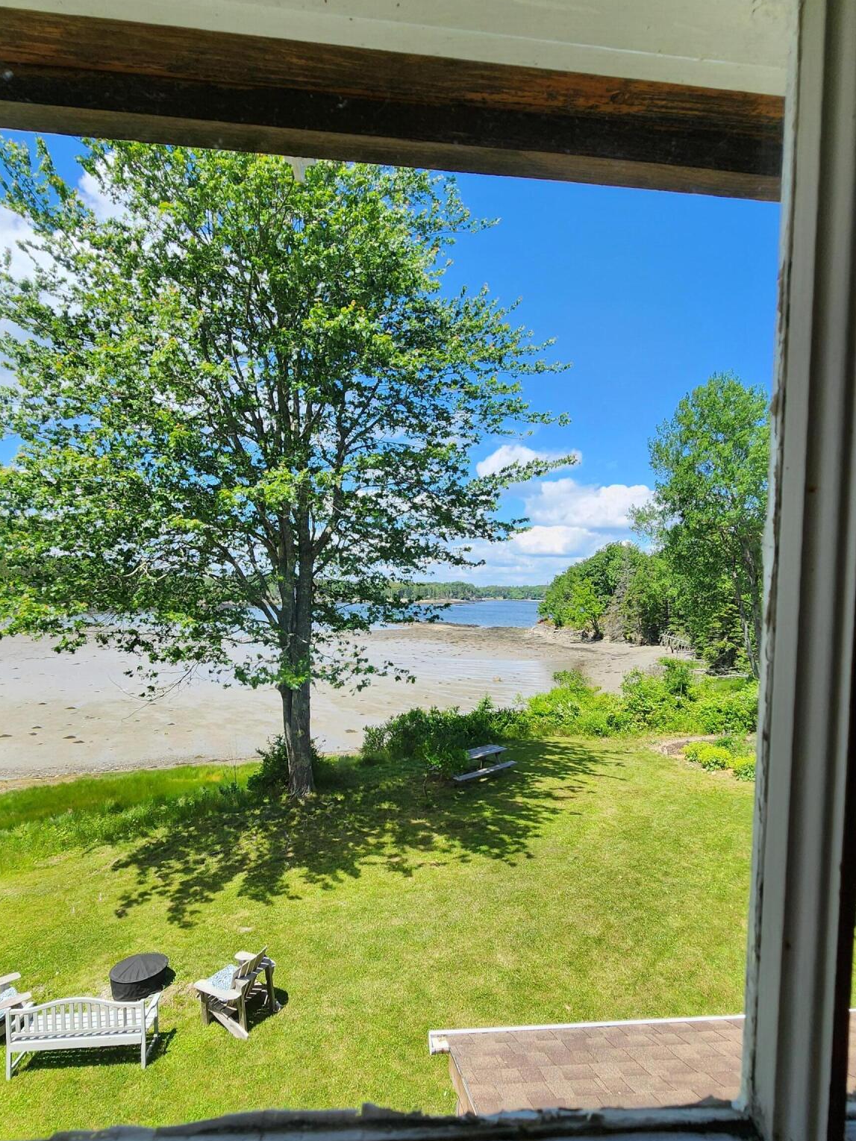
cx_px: 413
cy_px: 609
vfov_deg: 90.9
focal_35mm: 17
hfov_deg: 74.7
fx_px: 560
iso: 50
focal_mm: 2.2
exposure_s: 1/1111
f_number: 2.2
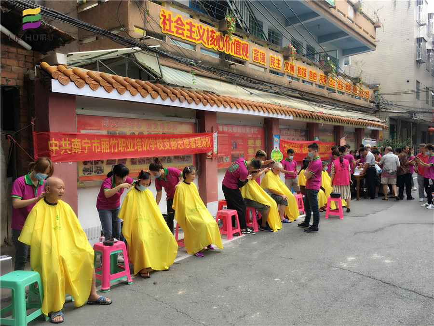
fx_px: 364
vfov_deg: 48.2
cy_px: 163
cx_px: 217
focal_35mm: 29
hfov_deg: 61.7
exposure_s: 1/210
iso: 25
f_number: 2.2
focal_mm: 4.15
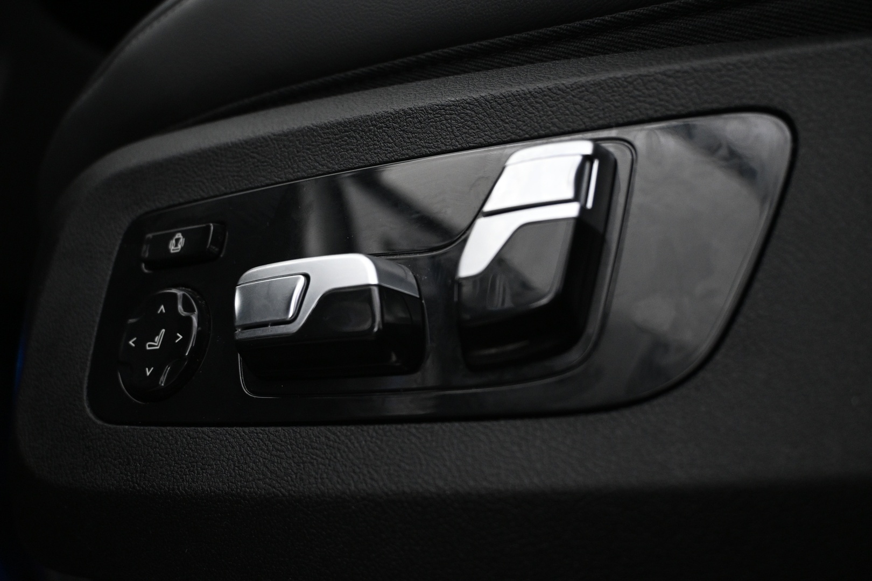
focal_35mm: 34
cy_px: 290
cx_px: 436
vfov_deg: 39.1
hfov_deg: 56.1
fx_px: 817
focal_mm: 22.5
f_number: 4
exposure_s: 1/30
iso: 1600
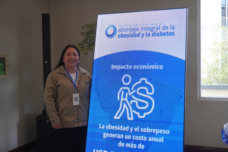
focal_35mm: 40
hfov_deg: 47.9
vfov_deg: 33.0
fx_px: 256
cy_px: 76
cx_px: 114
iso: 800
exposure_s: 1/160
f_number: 4.5
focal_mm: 27
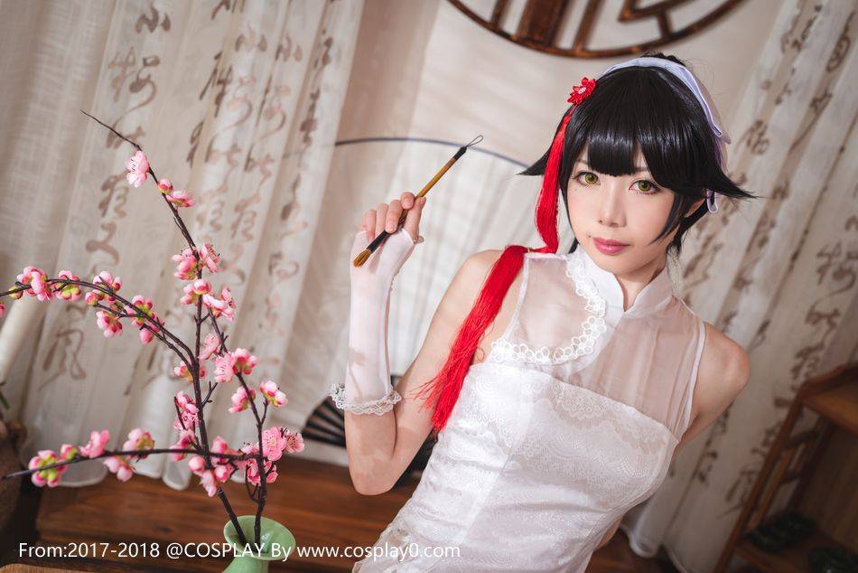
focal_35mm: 50
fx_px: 1192
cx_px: 429
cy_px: 286
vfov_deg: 27.0
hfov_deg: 39.6
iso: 200
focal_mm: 50
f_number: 2.8
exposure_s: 1/100
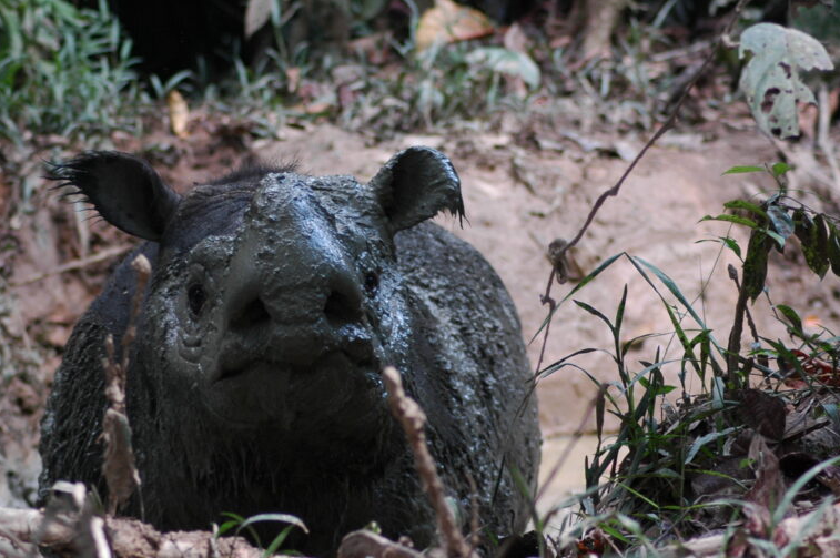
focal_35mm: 213
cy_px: 335
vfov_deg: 6.4
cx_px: 347
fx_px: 4965
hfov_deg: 9.7
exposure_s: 1/125
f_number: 4.5
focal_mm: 112
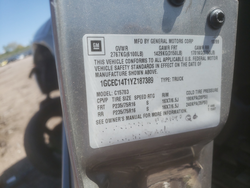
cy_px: 94
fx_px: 188
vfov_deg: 53.1
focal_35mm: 26
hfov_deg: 67.3
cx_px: 125
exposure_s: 1/1667
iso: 50
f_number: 1.5
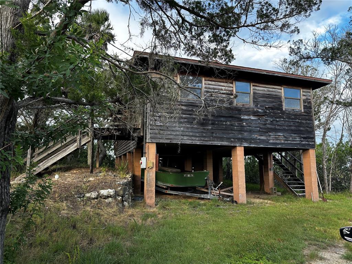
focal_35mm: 24
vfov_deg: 56.8
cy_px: 132
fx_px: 244
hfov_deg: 71.6
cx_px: 176
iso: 80
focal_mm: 6.86
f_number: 1.78
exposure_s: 1/306
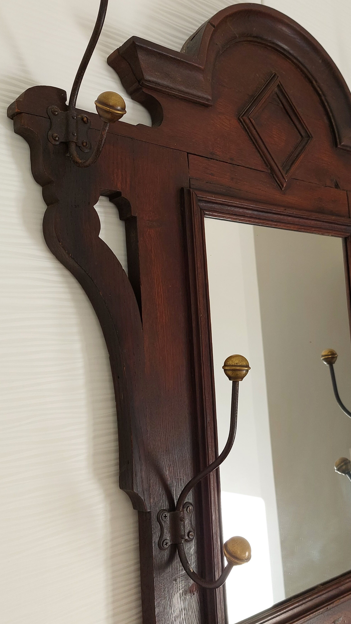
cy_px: 291
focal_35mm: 36
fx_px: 596
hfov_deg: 32.5
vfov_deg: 55.2
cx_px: 240
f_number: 1.8
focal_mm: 5.23
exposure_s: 1/115
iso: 40
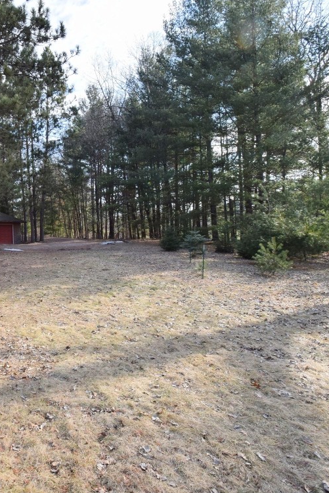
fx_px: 315
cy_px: 244
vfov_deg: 76.1
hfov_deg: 50.1
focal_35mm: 23
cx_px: 44
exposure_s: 1/200
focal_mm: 10
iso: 320
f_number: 13
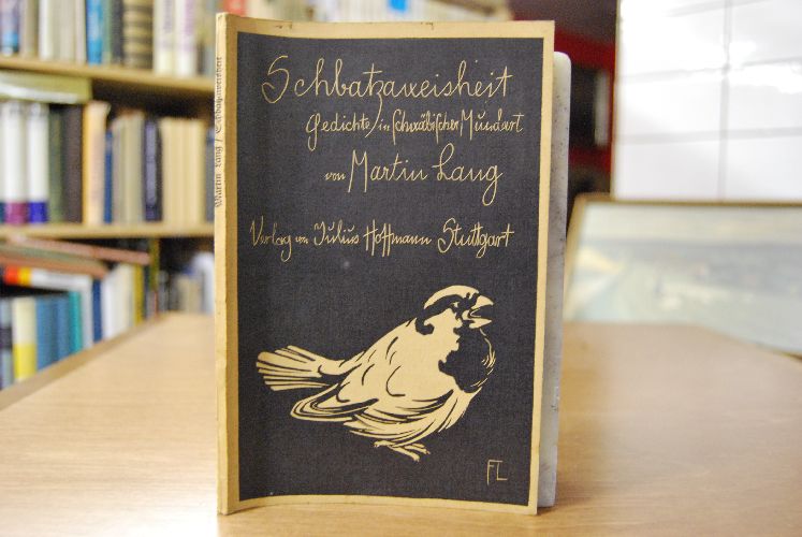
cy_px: 268
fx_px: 736
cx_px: 401
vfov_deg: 40.1
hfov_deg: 57.2
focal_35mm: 33
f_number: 3.8
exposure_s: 1/30
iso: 1600
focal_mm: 22
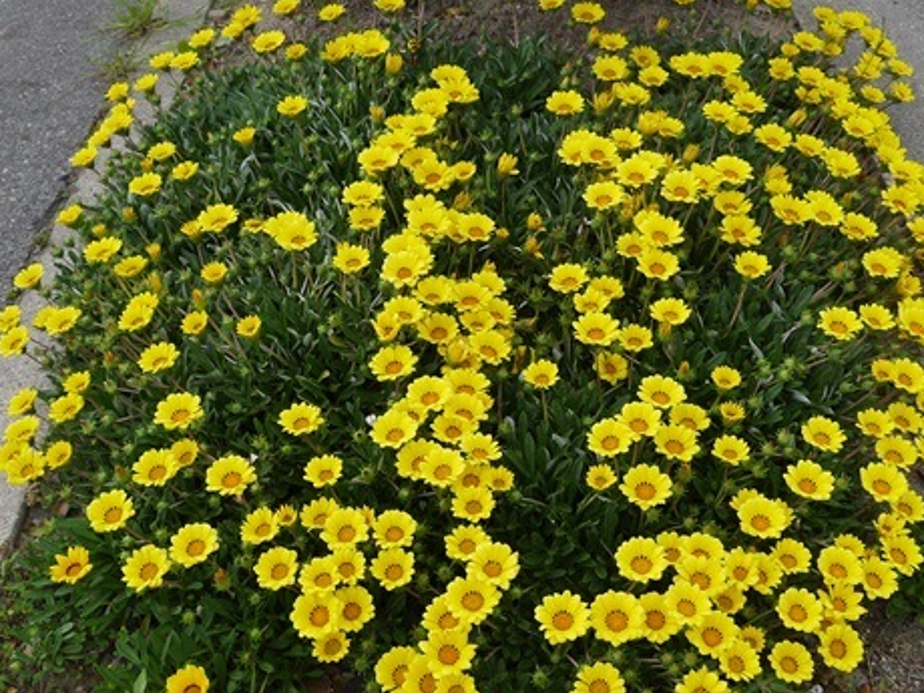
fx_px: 1148
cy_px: 366
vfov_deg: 33.6
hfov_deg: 43.8
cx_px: 493
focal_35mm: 43
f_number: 5
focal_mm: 14
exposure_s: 1/200
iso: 160
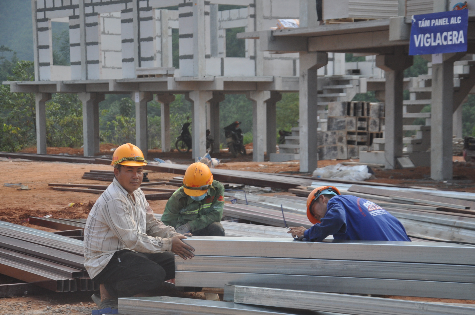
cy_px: 158
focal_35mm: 93
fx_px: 1226
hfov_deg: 21.9
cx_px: 238
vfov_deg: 14.7
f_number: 5.3
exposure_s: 1/1000
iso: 640
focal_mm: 62
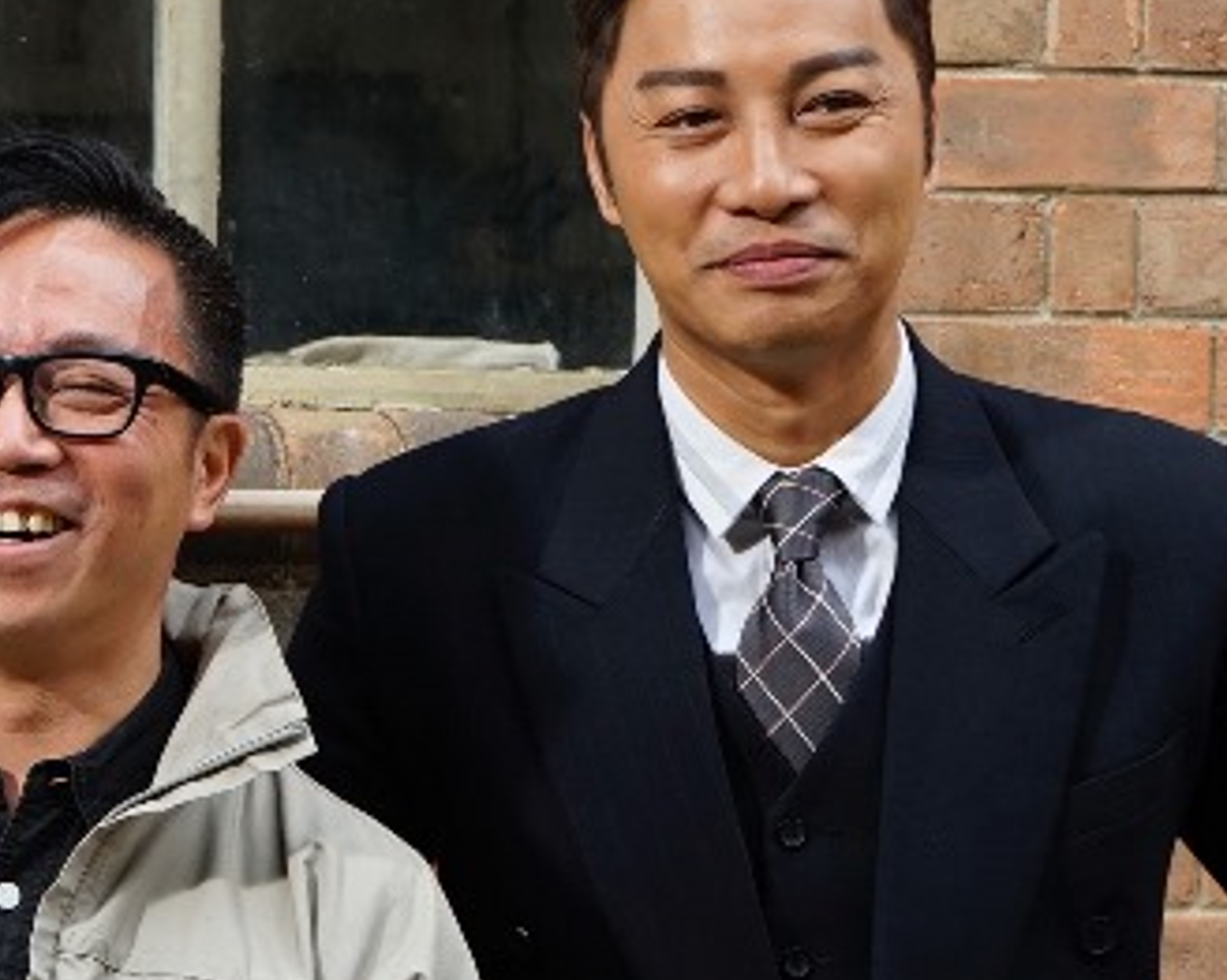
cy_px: 634
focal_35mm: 126
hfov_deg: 14.5
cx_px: -483
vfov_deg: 12.2
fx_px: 4573
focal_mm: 43
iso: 640
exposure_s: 1/400
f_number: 6.3
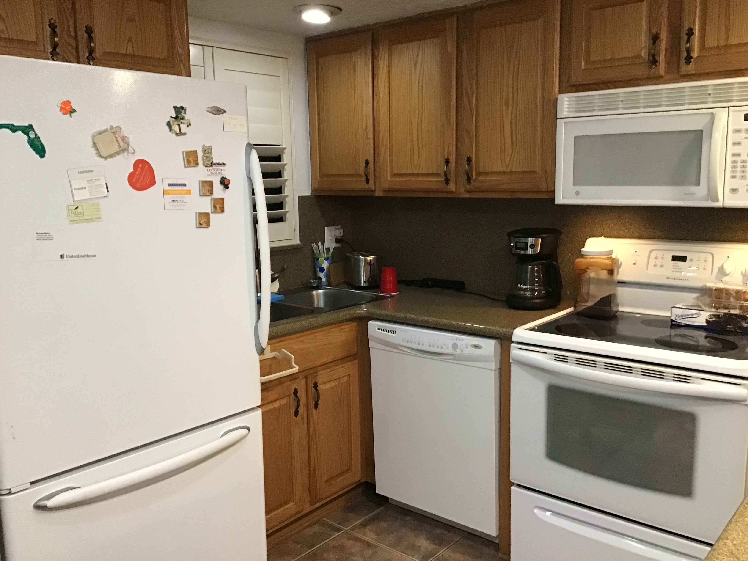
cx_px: 374
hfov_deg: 58.4
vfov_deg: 45.4
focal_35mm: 31
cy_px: 280
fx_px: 670
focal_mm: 3.3
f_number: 2.4
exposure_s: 1/24
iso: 200
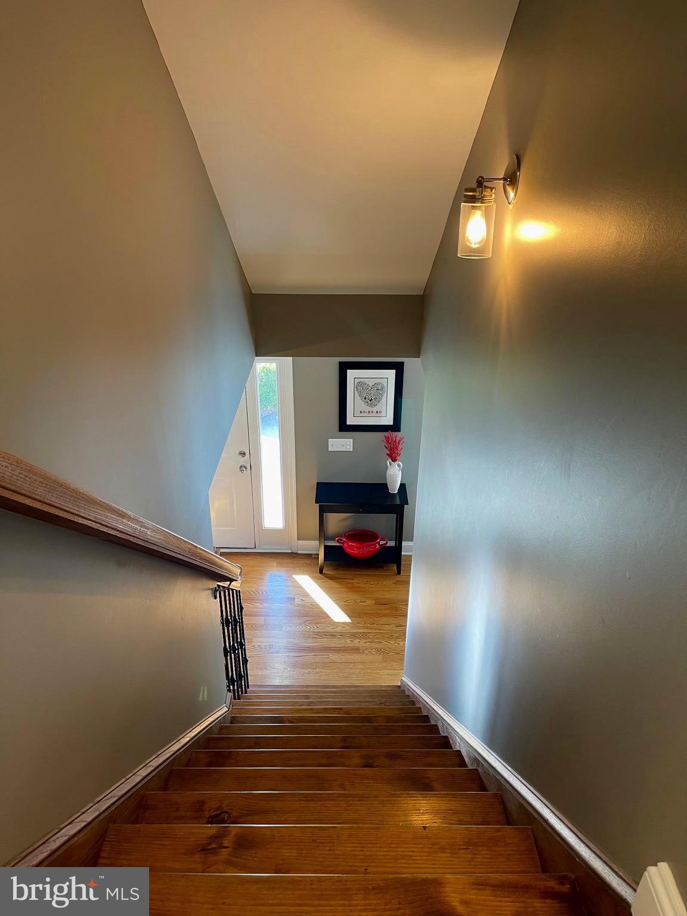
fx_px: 662
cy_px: 458
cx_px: 344
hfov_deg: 54.9
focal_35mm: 25
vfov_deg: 69.4
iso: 80
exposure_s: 1/60
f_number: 1.6
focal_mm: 5.1
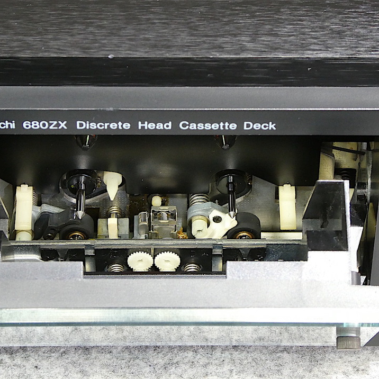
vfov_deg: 10.9
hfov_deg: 10.9
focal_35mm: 160
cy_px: 190
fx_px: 1982
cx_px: 159
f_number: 5.6
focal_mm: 24.2
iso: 400
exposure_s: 1/3.2
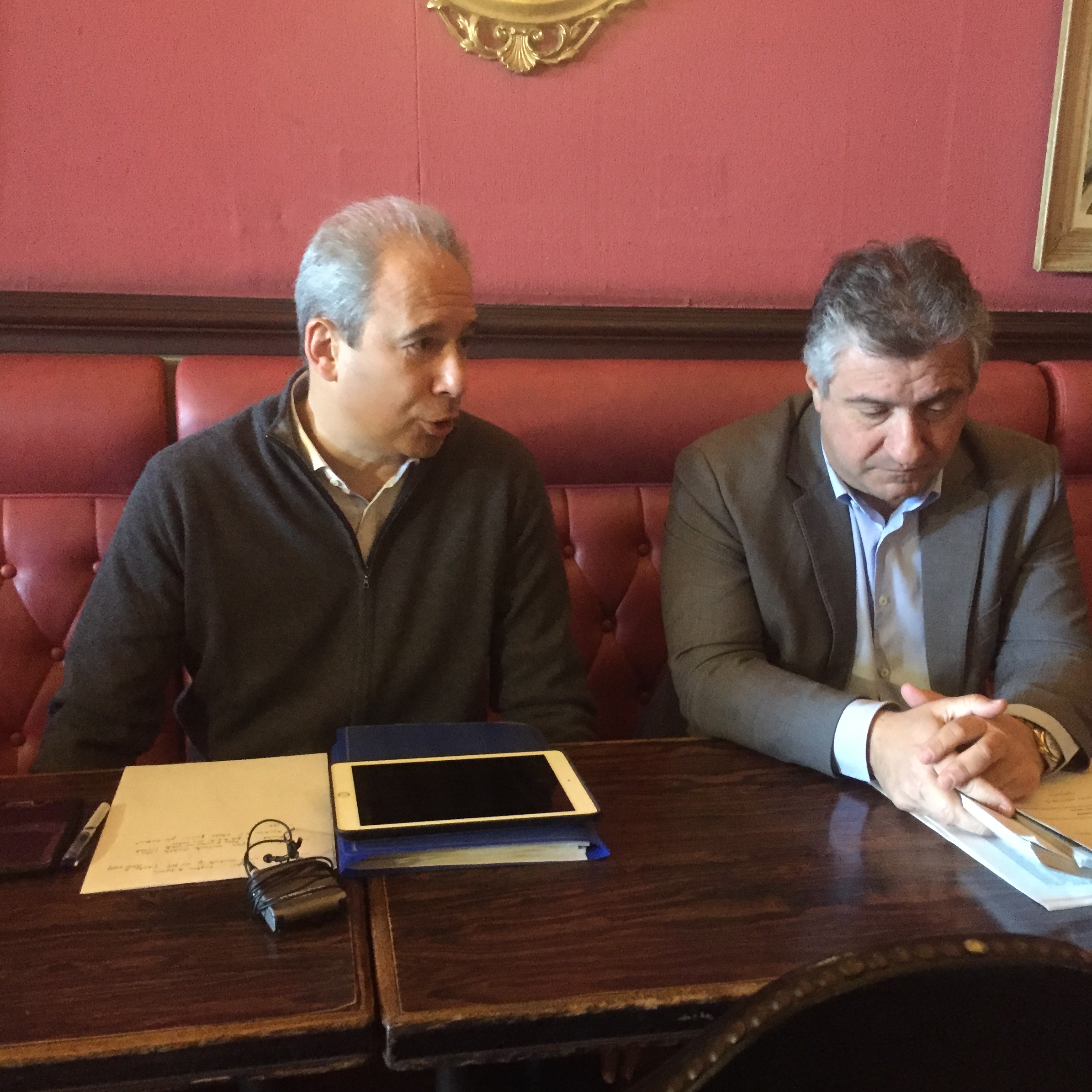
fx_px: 1249
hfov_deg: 47.2
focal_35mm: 35
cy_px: 549
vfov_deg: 47.2
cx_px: 553
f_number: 2.2
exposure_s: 1/17
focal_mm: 4.15
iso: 400
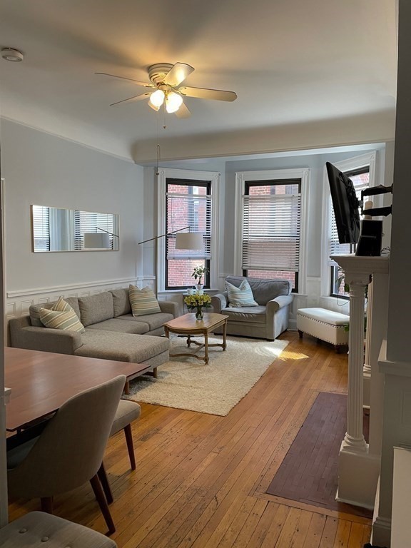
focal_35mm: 26
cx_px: 206
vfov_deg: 67.3
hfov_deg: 53.1
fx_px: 412
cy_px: 274
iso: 100
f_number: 1.6
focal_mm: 4.2
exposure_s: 1/60
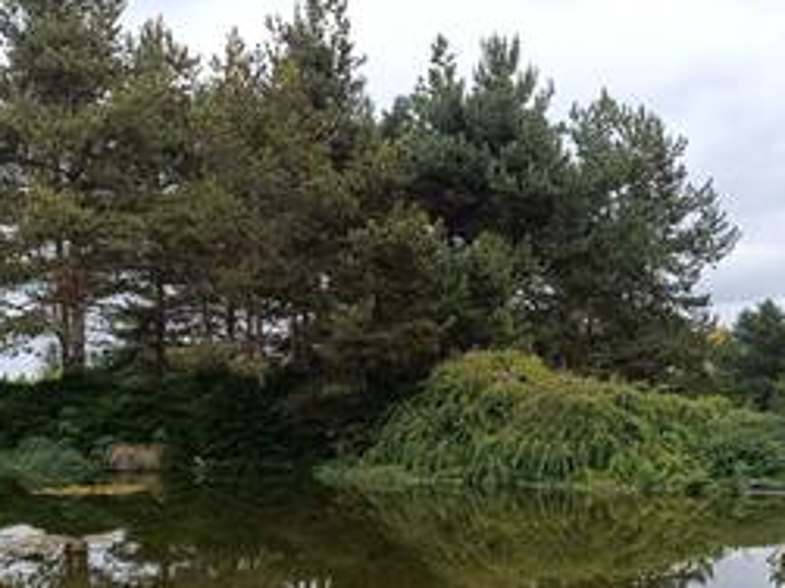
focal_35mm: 44
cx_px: 413
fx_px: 997
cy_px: 458
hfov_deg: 43.0
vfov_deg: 32.1
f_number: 1.6
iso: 64
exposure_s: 1/100
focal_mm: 6.14
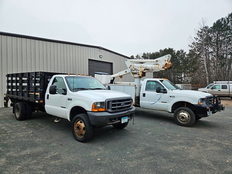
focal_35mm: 23
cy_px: 87
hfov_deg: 73.9
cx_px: 116
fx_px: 154
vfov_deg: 58.9
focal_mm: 5.4
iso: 50
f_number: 1.8
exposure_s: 1/180
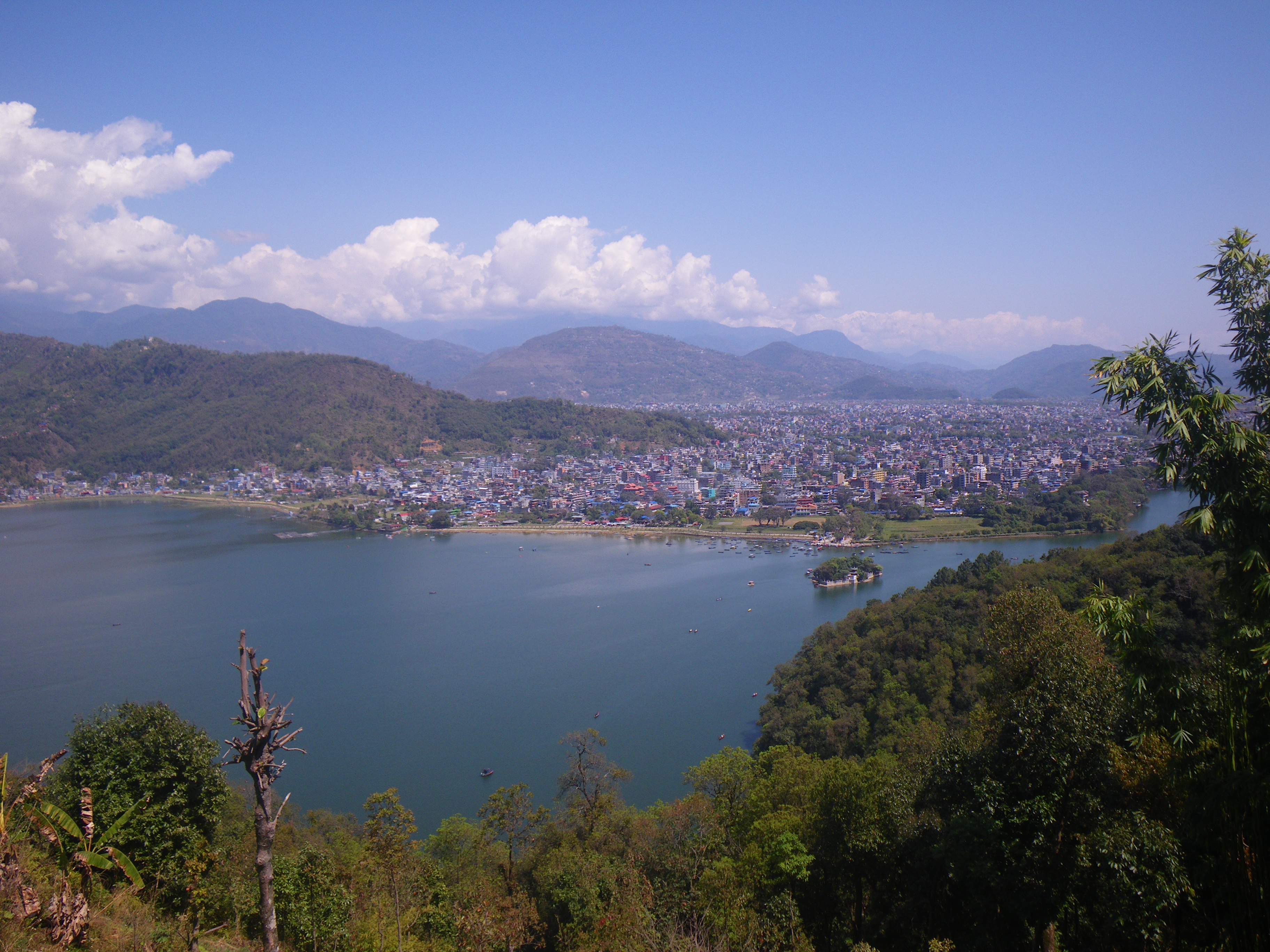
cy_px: 476
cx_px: 635
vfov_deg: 49.7
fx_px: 1027
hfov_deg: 63.4
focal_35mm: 28
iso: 50
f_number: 4.2
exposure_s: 1/400
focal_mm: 5
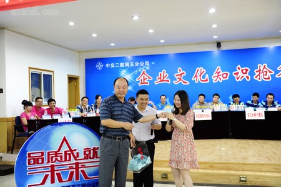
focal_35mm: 40
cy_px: 94
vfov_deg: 33.3
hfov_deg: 48.5
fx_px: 312
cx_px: 140
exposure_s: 1/20
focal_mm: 40
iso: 1600
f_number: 2.8
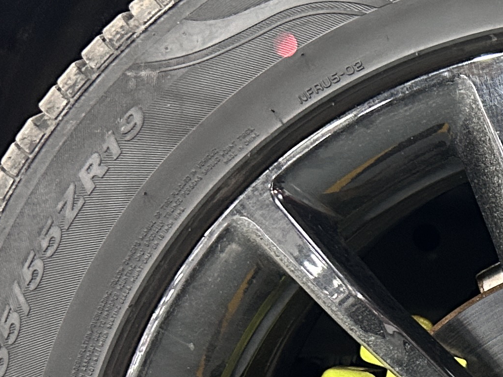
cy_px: 528
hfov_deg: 17.5
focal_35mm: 102
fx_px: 1482
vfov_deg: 13.8
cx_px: 725
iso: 400
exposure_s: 1/33
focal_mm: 5.7
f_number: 1.5
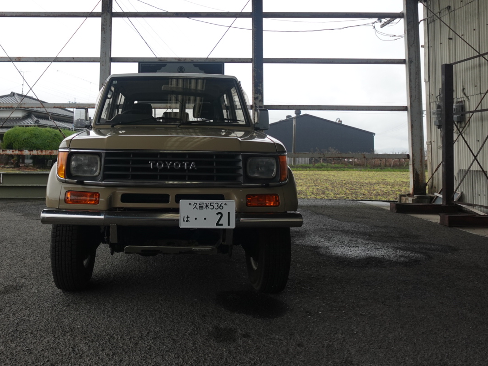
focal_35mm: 29
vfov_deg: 47.5
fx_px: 409
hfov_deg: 60.5
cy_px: 126
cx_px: 173
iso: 125
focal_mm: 7.6
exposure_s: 1/320
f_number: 2
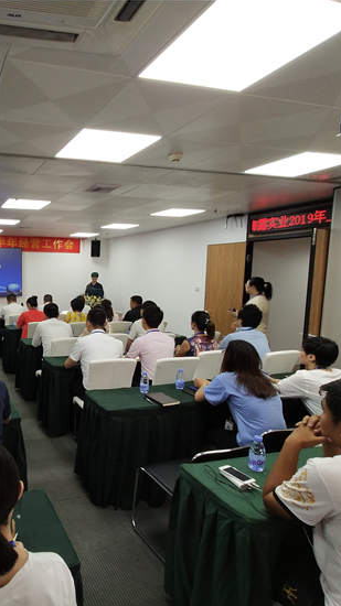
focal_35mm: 22
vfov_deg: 81.2
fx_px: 354
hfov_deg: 45.3
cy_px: 305
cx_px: 18
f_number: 2.4
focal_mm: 2.04
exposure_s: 1/50
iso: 197
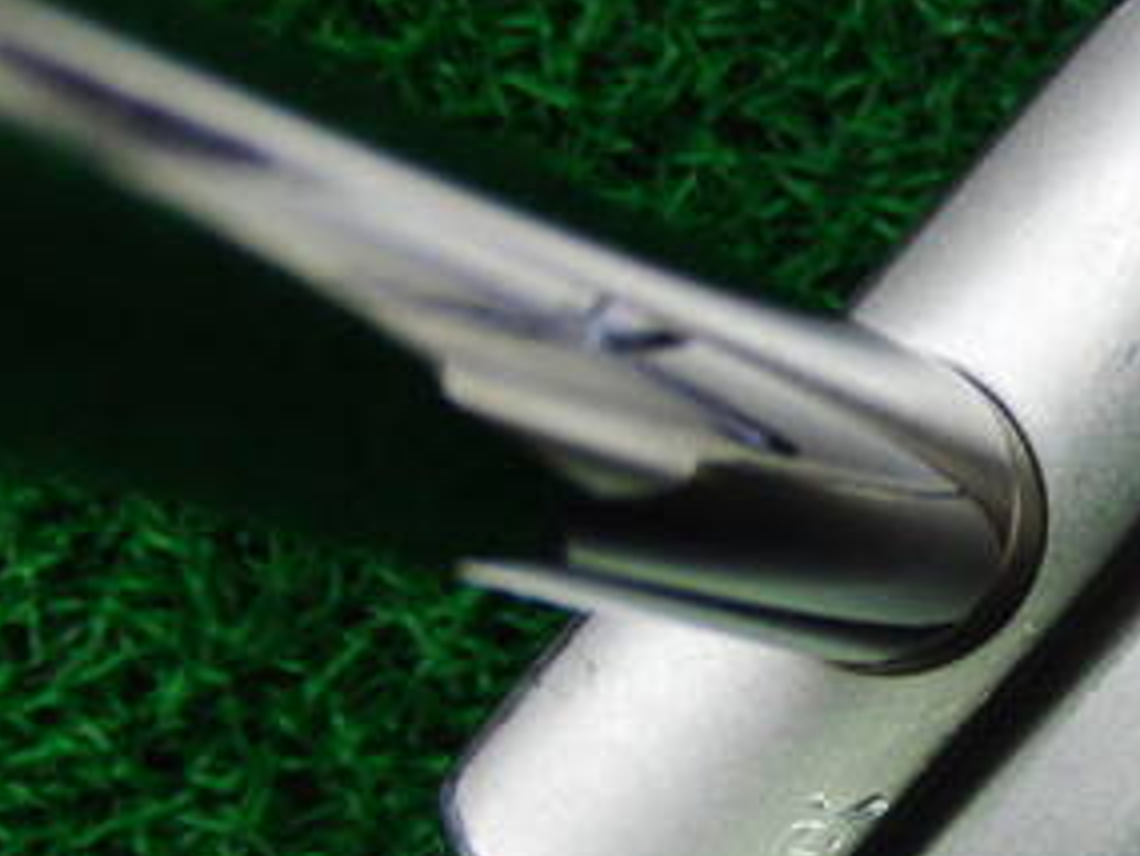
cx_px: 1272
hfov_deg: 22.2
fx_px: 2735
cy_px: 500
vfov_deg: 17.8
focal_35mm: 83
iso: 250
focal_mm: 6.42
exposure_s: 1/80
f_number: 3.6
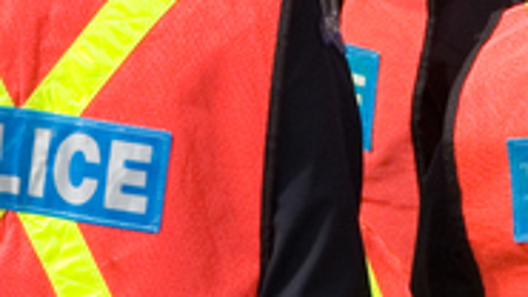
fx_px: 25827
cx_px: 464
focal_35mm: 1845
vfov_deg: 0.7
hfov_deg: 1.2
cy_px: 74
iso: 200
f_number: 8
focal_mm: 300
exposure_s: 1/400
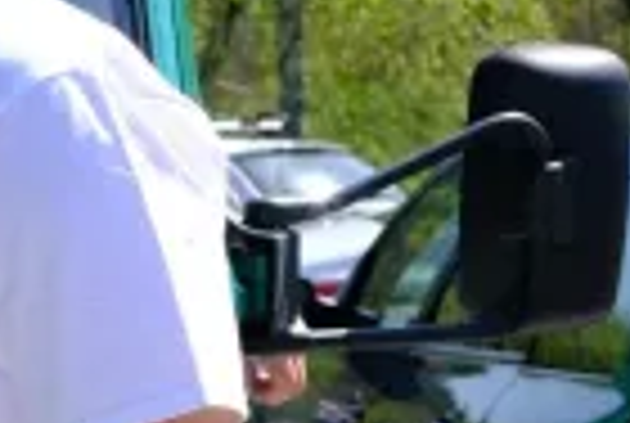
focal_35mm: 195
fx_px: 3420
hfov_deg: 9.4
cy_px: 407
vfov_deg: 7.1
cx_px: -904
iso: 320
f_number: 5.6
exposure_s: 1/640
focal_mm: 24.2
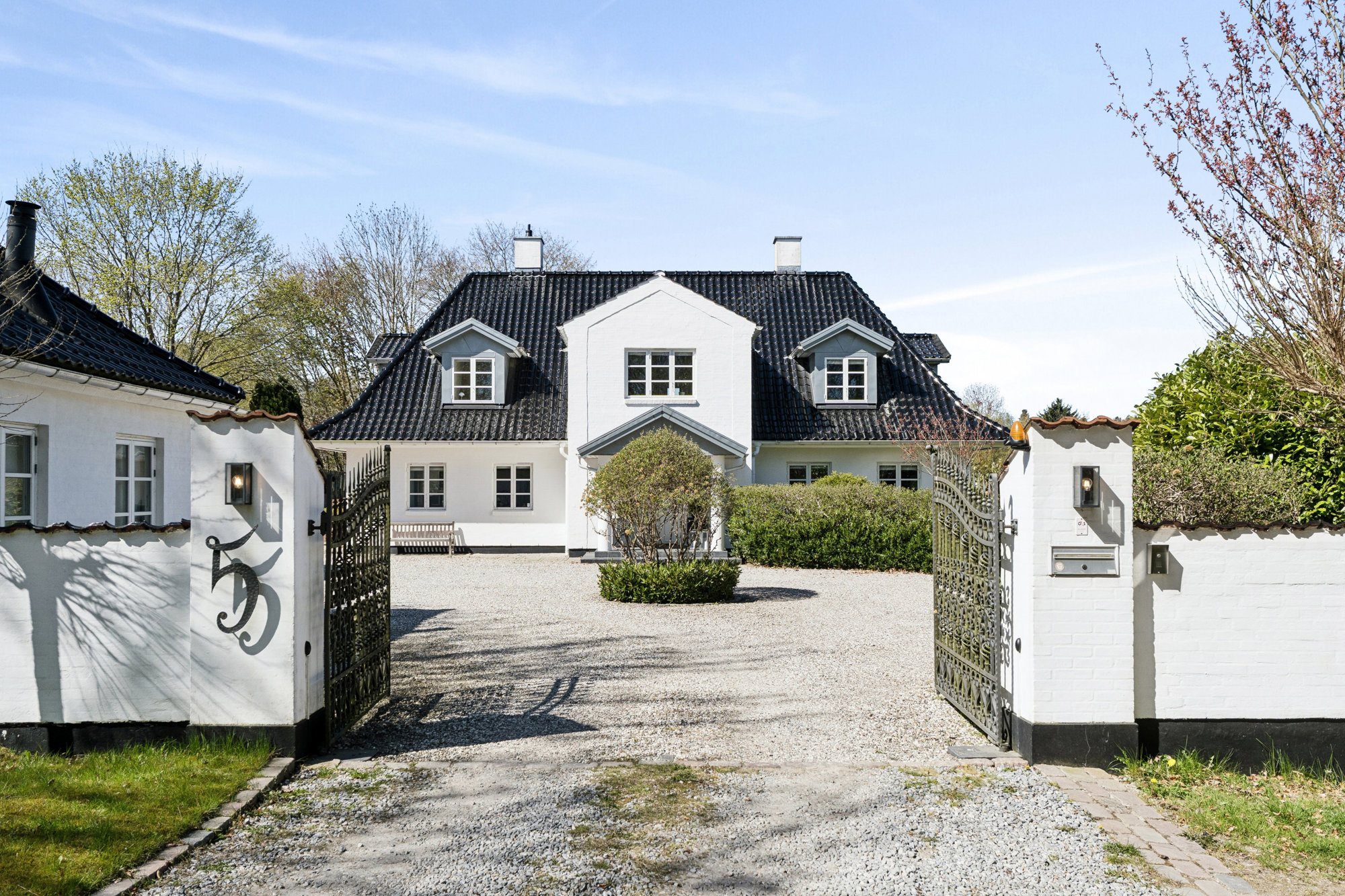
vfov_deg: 43.6
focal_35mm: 30
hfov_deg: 61.9
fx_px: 1121
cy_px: 448
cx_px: 672
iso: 250
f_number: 7.1
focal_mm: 20
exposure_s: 1/800
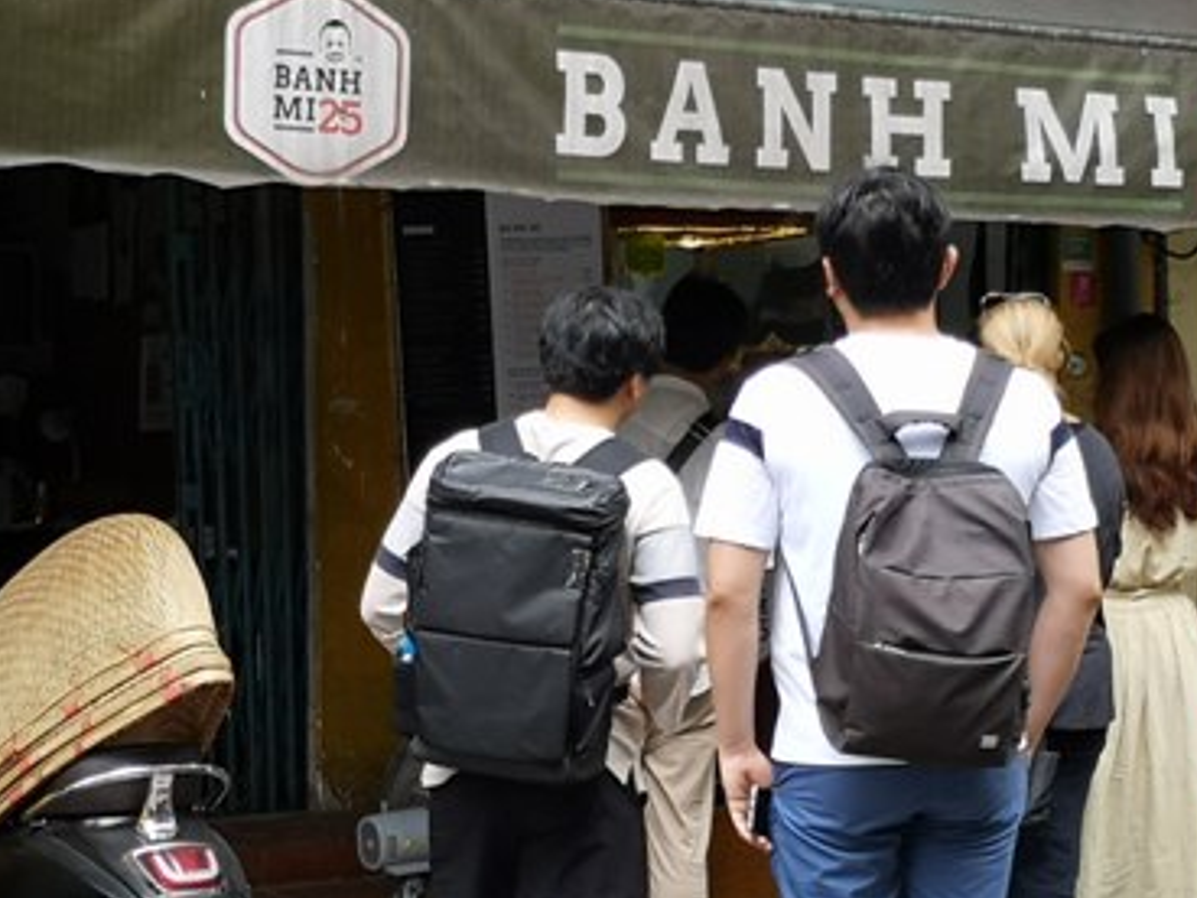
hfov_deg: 22.5
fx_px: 3008
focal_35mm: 87
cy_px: 485
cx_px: 511
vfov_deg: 17.0
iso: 50
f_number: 1.8
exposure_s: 1/156
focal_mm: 3.95
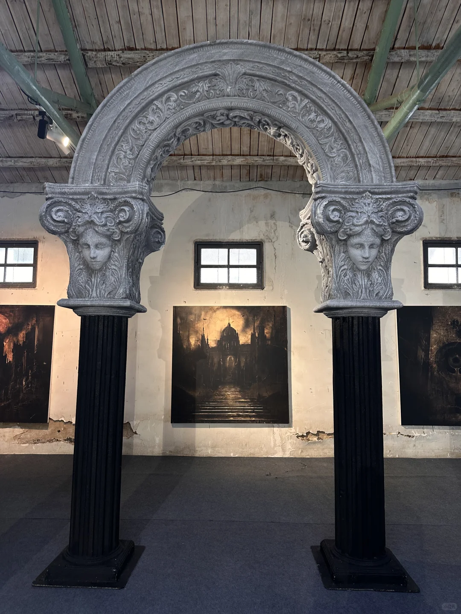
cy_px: 307
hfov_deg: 56.8
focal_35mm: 24
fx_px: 426
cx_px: 230
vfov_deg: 71.6
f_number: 1.78
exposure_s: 1/50
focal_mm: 6.86
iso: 160
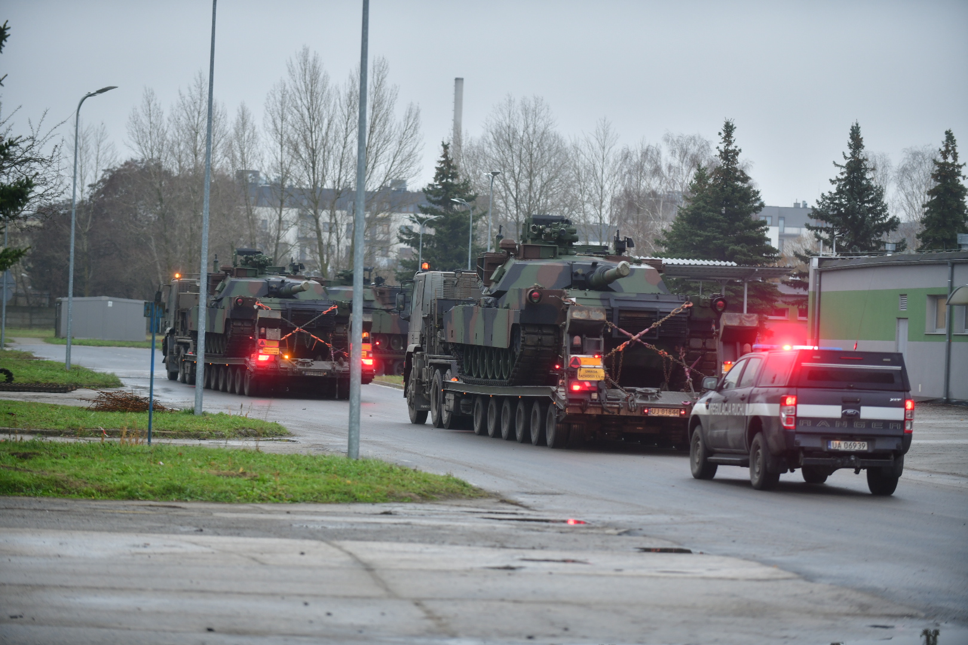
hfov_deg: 15.2
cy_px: 322
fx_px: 3630
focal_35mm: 135
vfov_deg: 10.2
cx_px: 484
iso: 280
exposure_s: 1/125
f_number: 2.8
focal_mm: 135
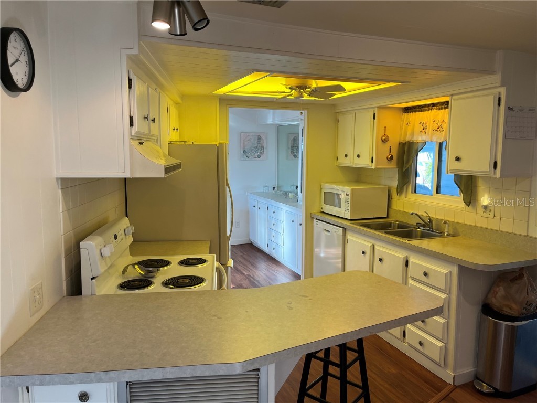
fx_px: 403
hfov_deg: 67.3
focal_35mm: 26
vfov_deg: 53.1
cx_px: 268
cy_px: 202
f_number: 1.6
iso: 80
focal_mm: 5.1
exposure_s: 1/120
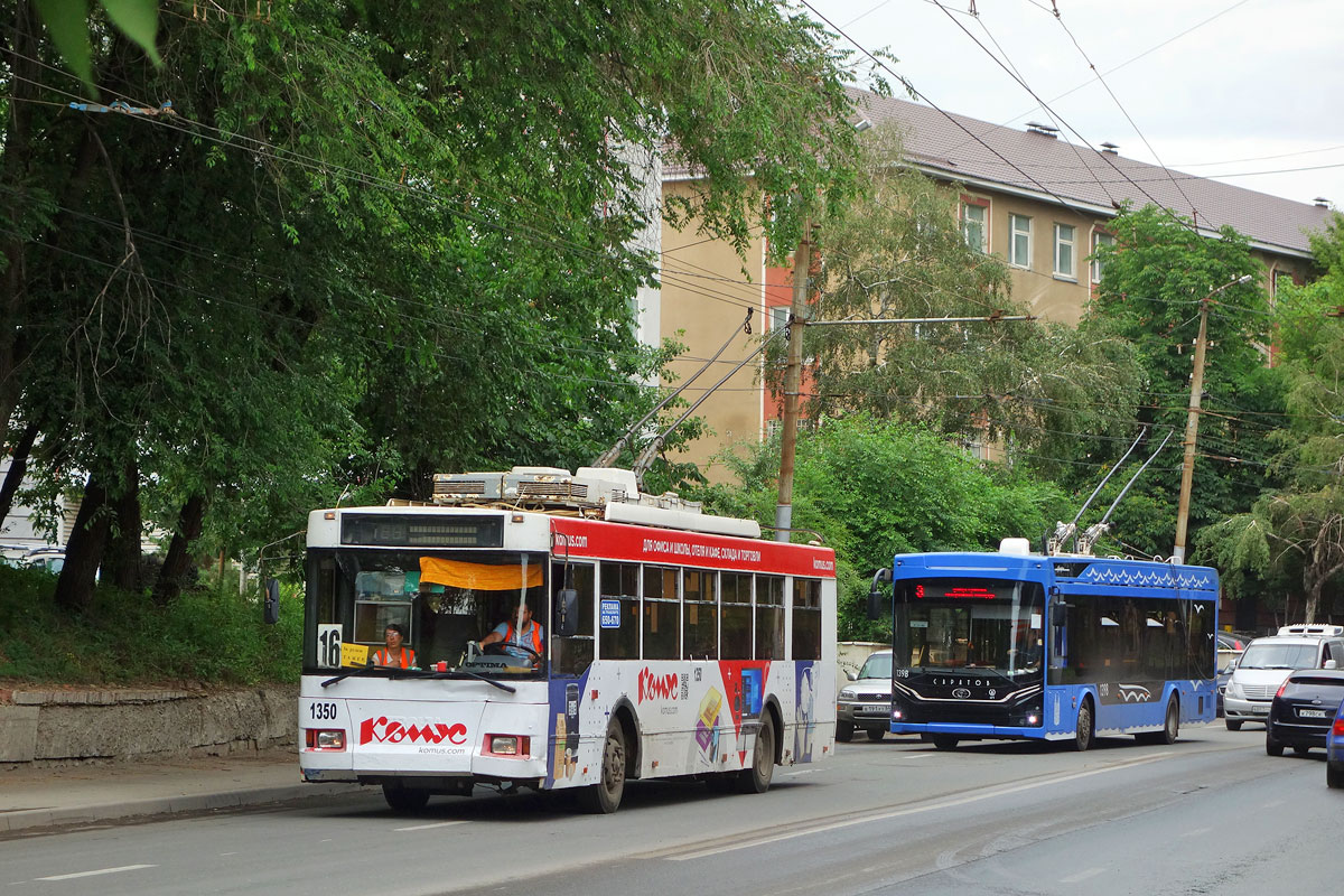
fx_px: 3621
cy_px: 448
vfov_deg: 14.1
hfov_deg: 21.0
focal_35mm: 97
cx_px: 672
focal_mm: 35.96
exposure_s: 1/500
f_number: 4.9
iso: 320
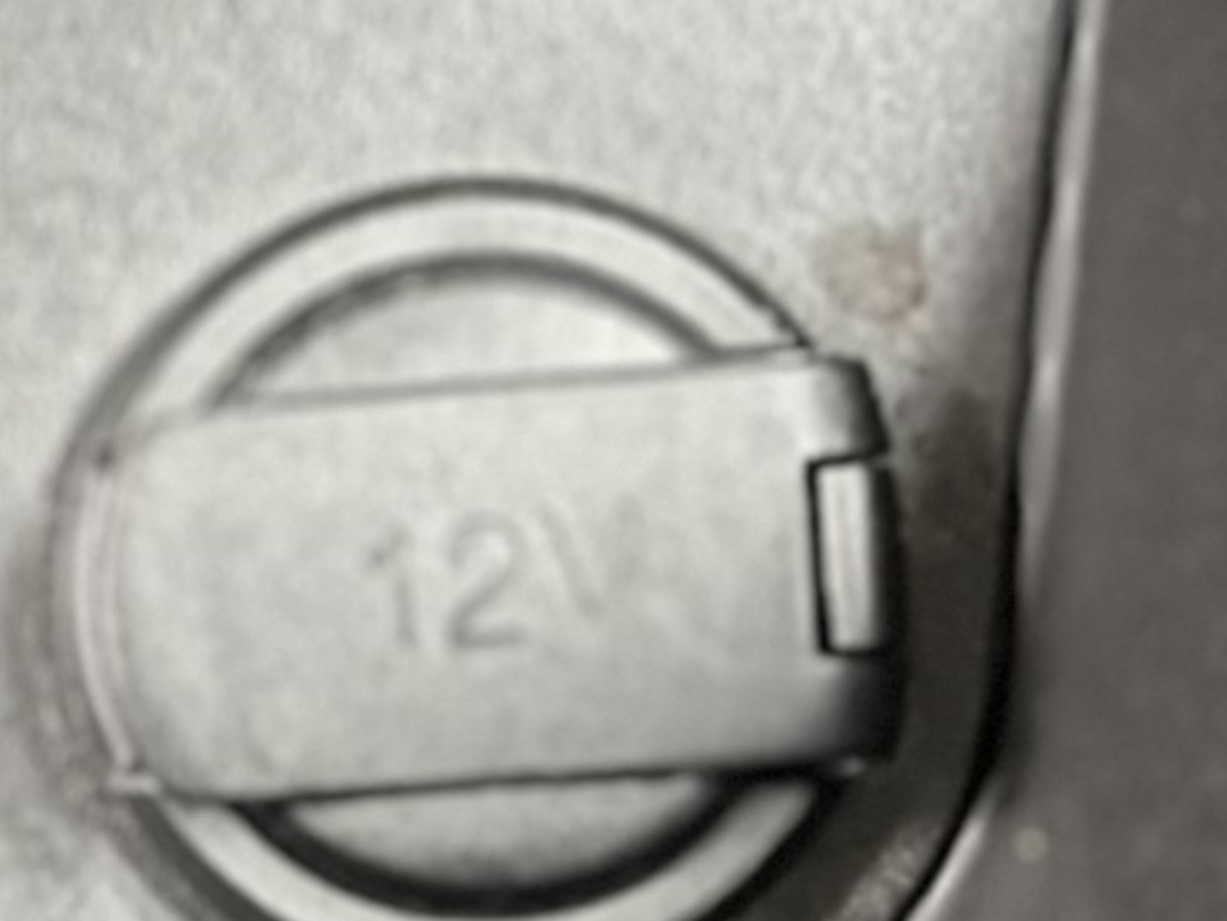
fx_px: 4609
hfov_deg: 15.0
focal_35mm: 130
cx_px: 70
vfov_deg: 11.4
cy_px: 635
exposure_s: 1/10
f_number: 1.5
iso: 640
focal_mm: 5.7
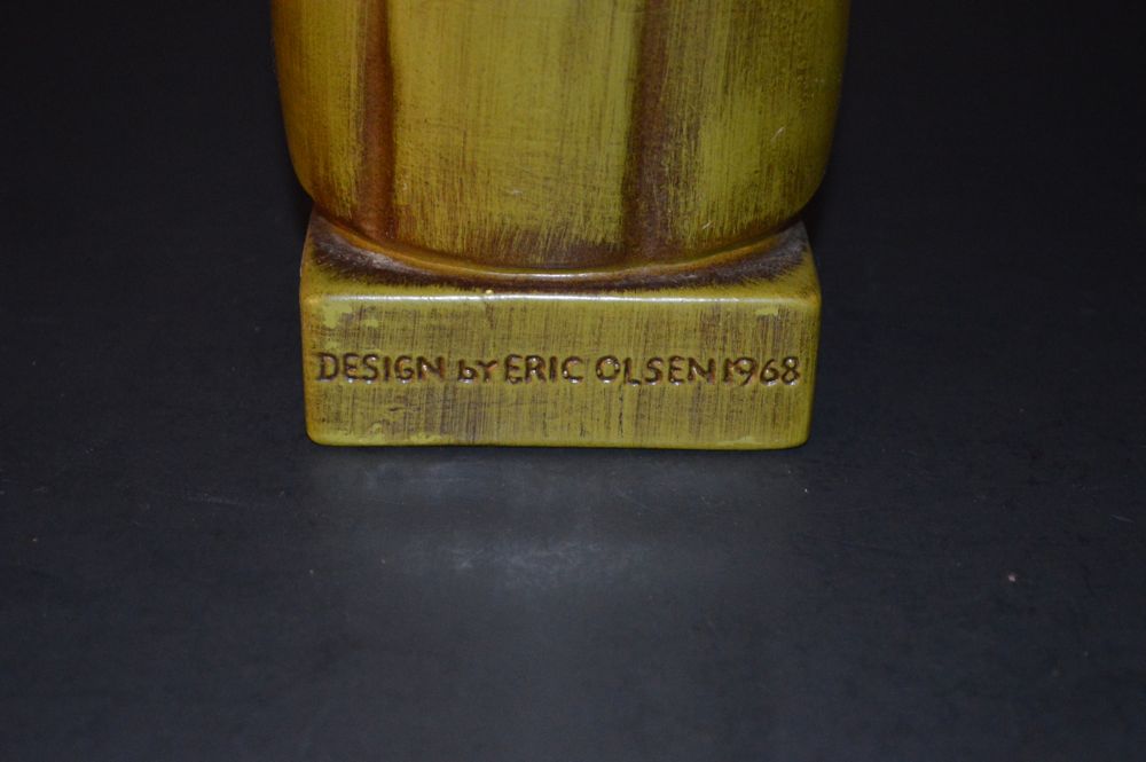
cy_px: 381
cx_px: 573
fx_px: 2195
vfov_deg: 19.7
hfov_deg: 29.3
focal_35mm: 69
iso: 3200
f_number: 5.3
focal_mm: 46
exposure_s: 1/60
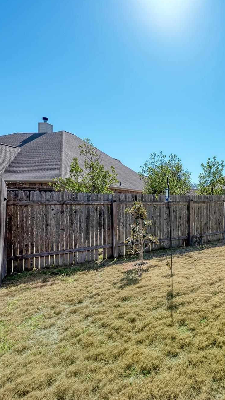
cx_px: 248
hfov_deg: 42.1
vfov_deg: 83.8
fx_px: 223
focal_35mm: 21
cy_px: 199
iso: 200
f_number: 8
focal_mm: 13
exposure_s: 1/800
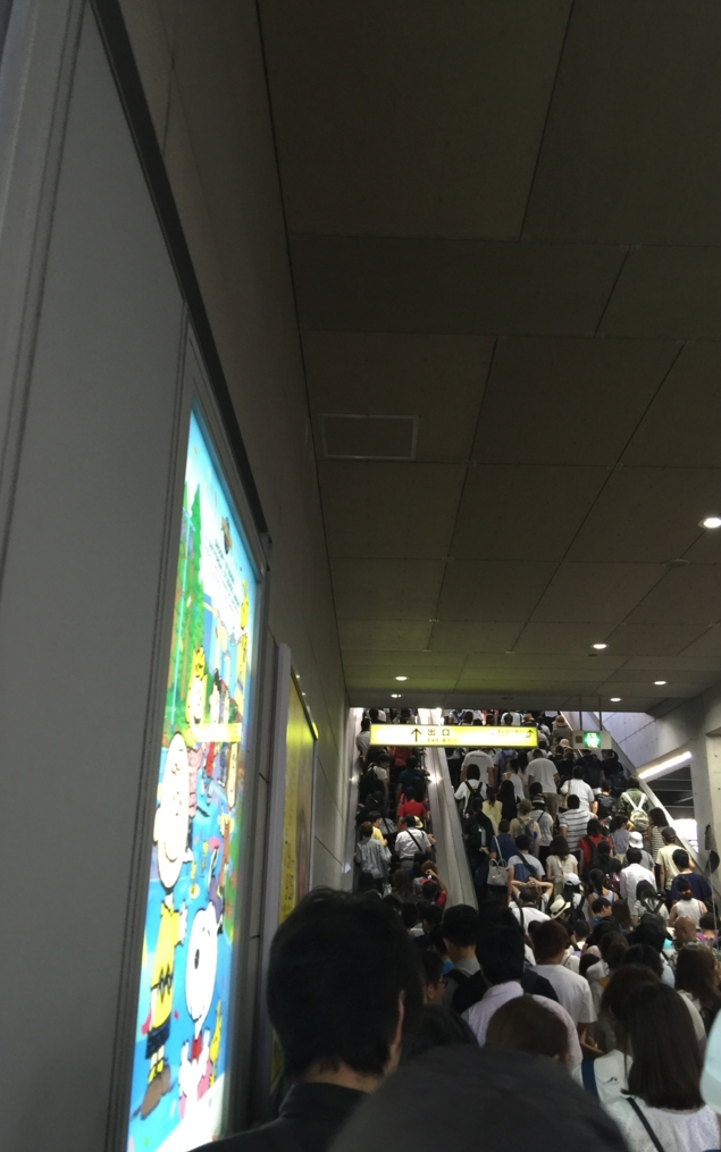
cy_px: 578
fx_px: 974
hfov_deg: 40.5
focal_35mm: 31
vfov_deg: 61.2
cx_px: 413
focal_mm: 4.15
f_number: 2.2
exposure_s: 1/15
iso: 50
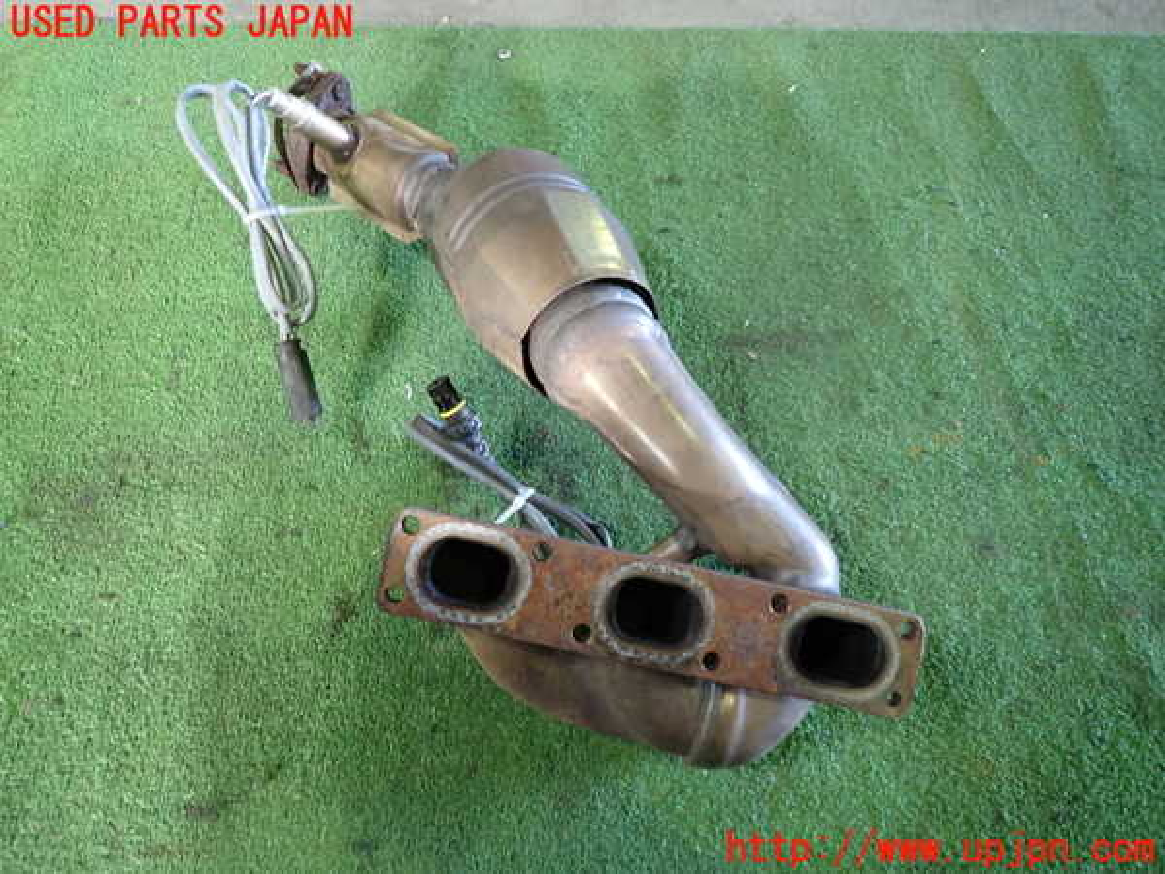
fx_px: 841
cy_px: 437
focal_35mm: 25
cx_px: 582
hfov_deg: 69.4
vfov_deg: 54.9
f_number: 2
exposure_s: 1/30
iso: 320
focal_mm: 4.5
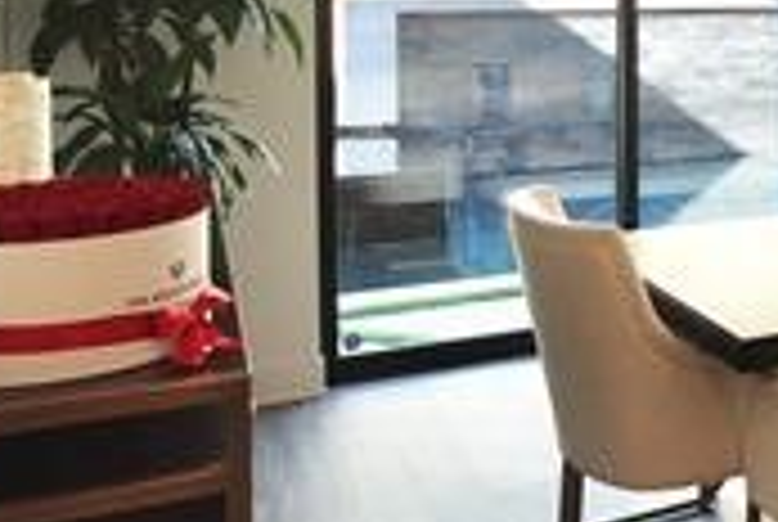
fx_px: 1126
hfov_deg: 34.3
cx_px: 800
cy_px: 9
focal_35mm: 52
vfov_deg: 24.9
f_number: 2
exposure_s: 1/250
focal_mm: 7.6
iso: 125
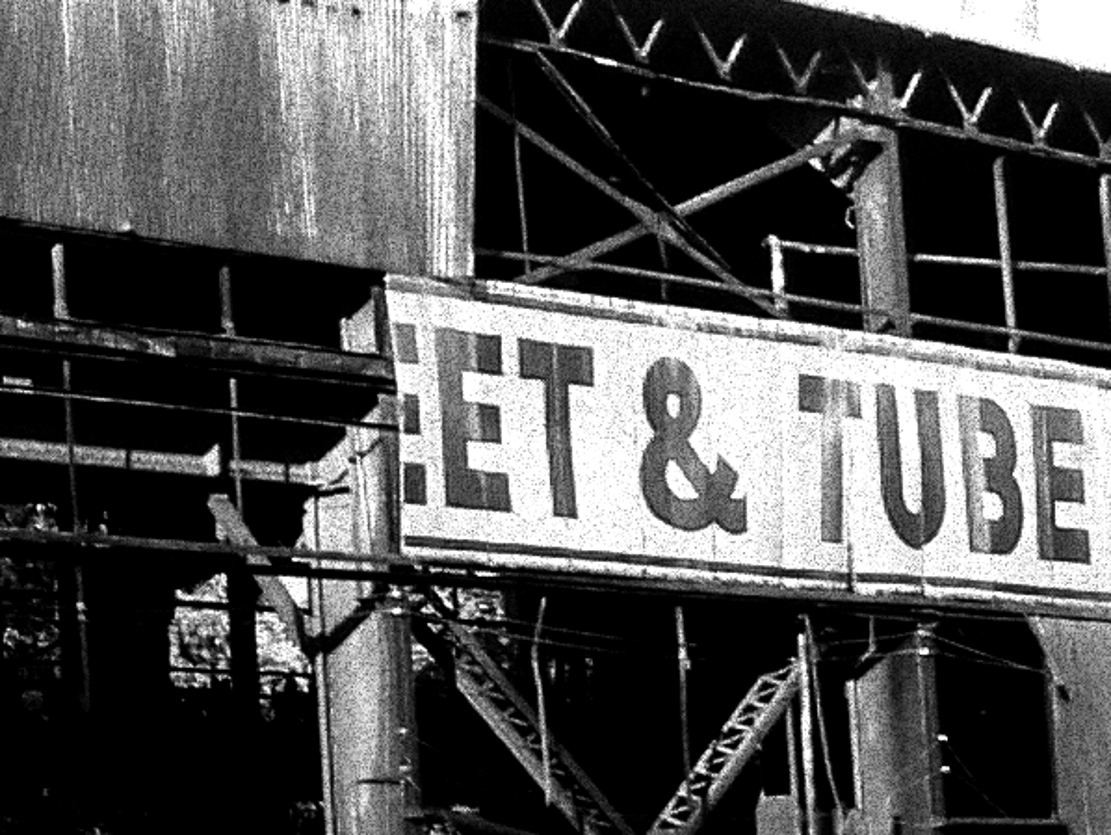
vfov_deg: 9.6
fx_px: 4945
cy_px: 677
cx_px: -552
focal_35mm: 154
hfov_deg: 12.2
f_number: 4
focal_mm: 6
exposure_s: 1/160
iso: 100
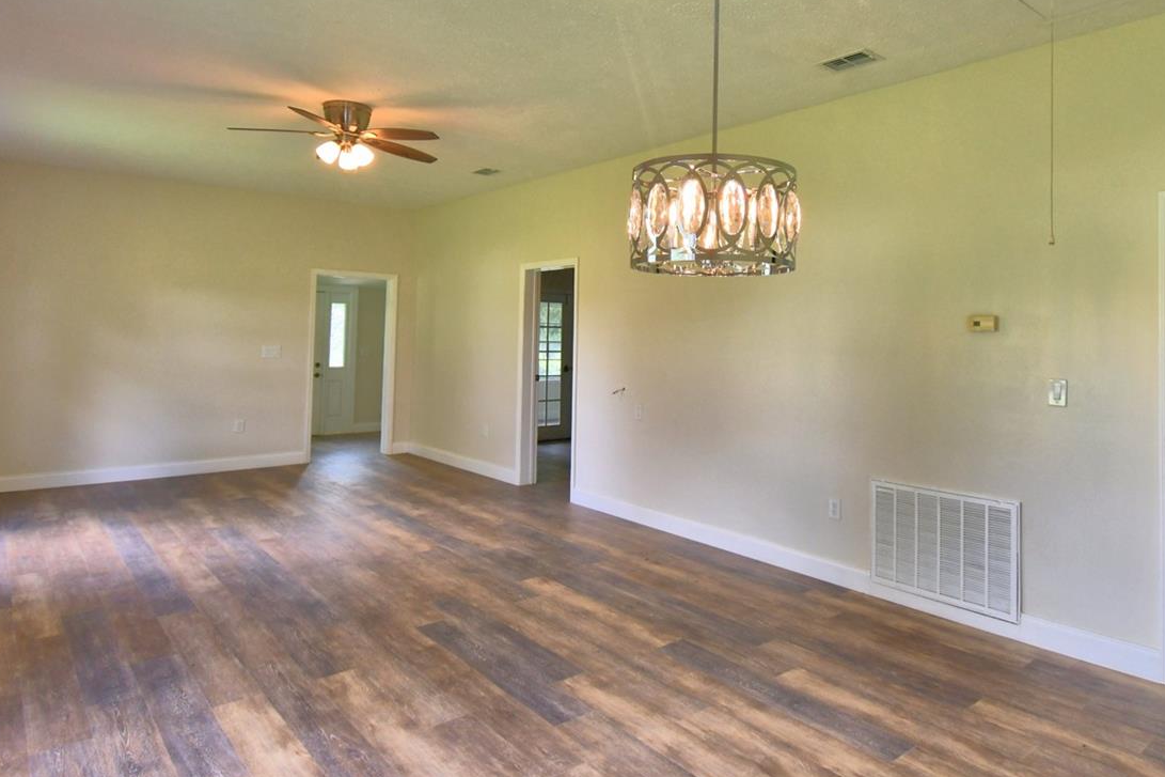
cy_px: 316
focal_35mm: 22
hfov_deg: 77.9
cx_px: 683
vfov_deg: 56.8
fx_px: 712
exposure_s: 1/125
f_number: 4.5
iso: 360
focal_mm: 10
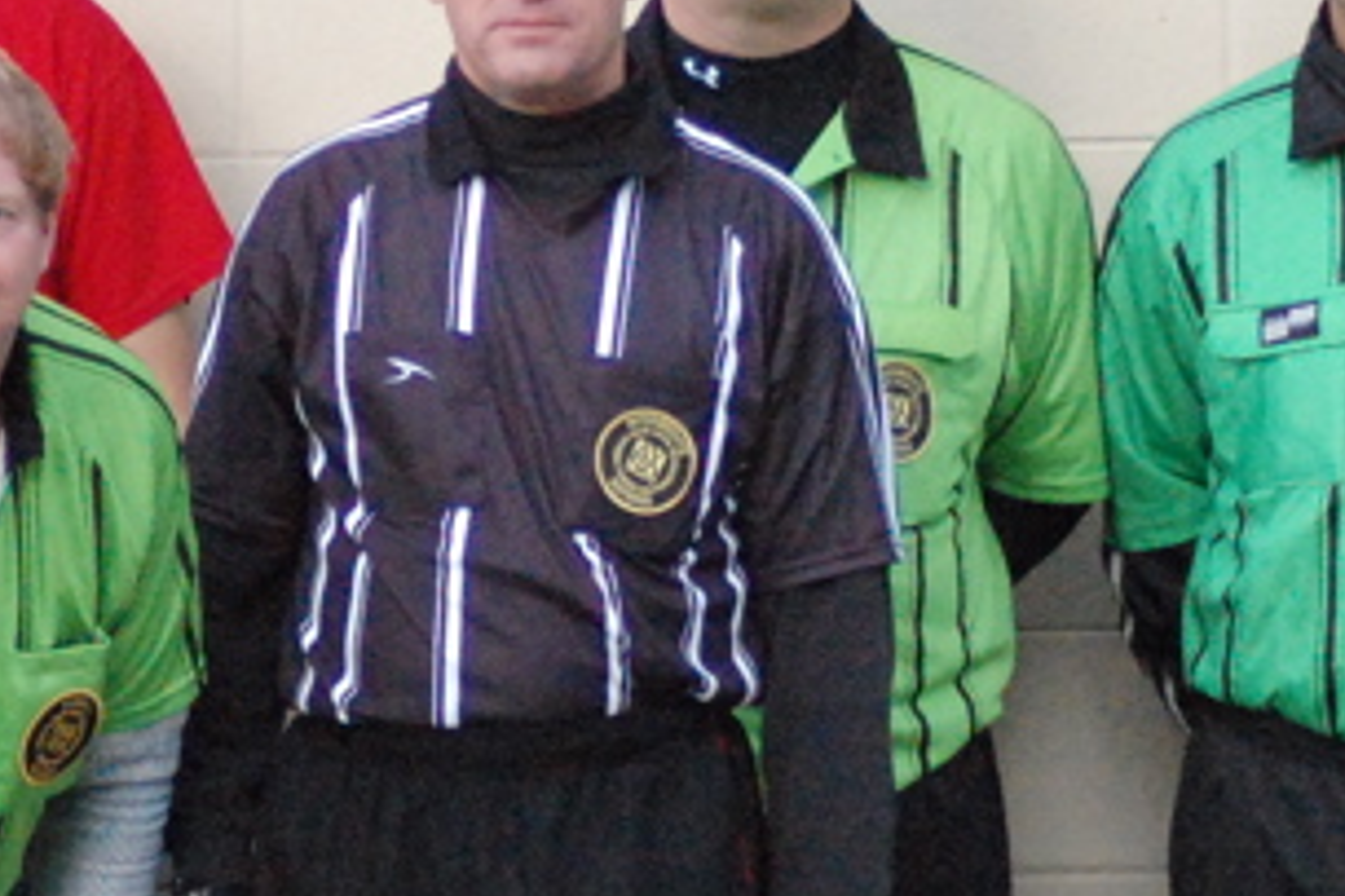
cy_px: 177
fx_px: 17343
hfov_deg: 4.4
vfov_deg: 3.0
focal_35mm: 464
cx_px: 611
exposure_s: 1/3200
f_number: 4.2
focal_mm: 105
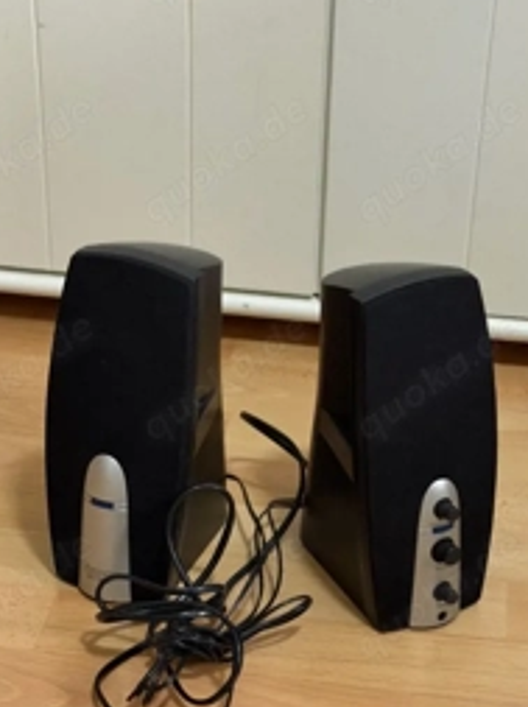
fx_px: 1550
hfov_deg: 19.3
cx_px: 285
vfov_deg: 25.7
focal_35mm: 76
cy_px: 408
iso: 500
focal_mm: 6.76
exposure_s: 1/33
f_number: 1.78
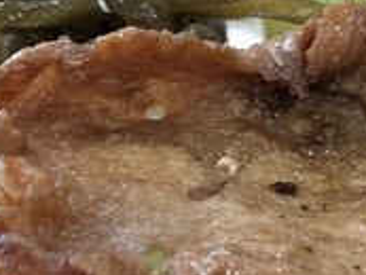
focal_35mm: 97
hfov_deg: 19.7
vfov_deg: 15.2
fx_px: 1026
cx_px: 351
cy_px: 102
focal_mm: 3.99
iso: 100
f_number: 1.8
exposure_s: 1/11
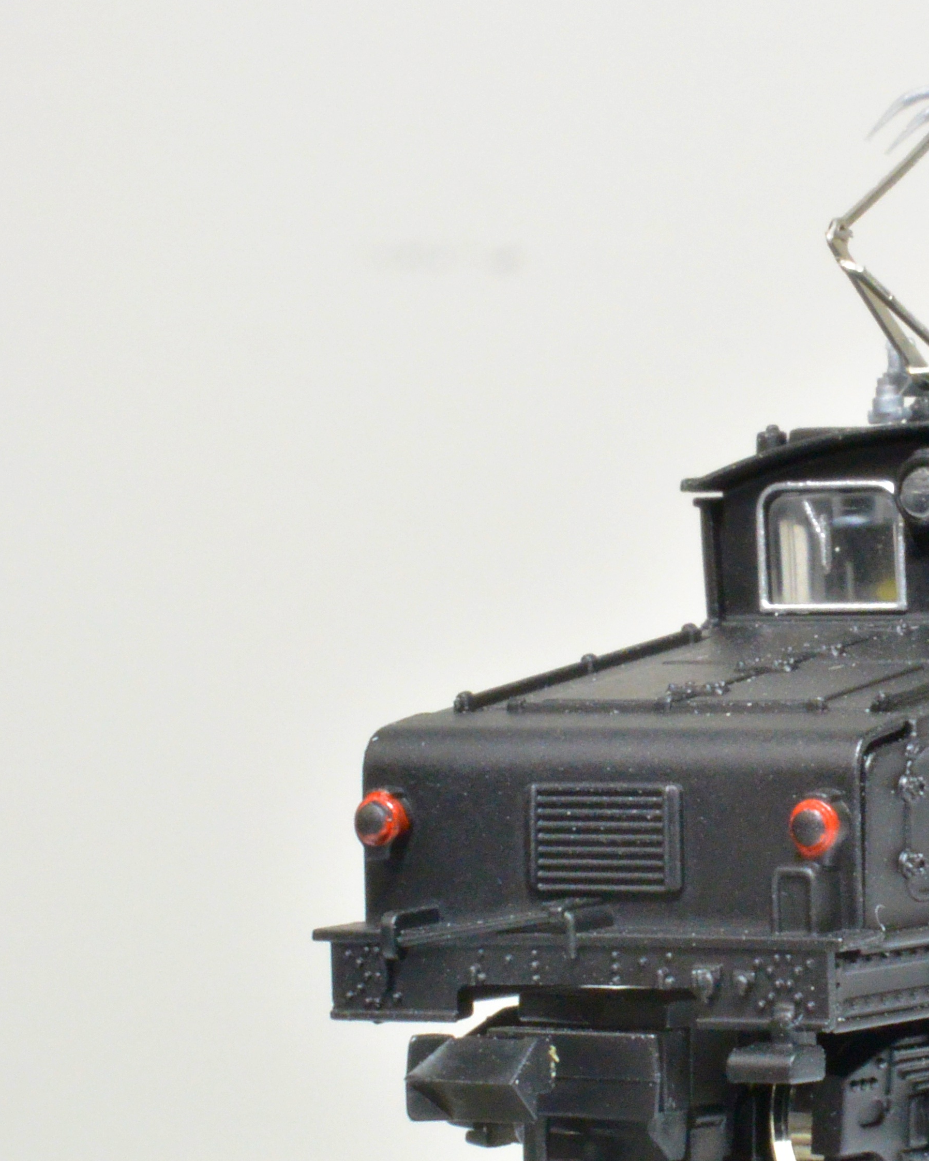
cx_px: 983
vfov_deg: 9.3
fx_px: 7149
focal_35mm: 208
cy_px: 691
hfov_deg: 7.4
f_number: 25
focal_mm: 40
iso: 800
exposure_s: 1/3
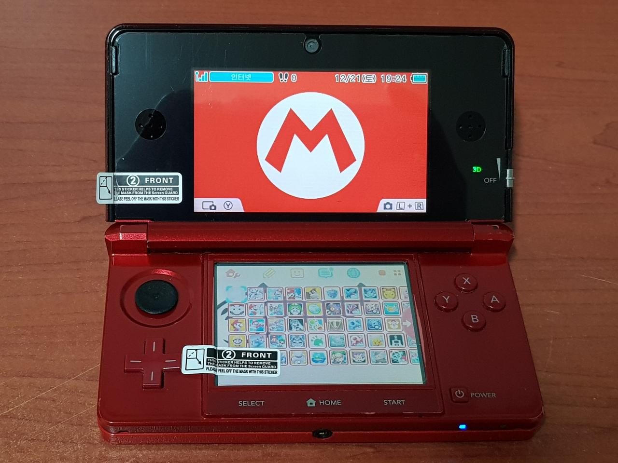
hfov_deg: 67.3
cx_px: 309
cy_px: 232
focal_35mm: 26
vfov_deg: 53.1
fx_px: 464
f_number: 1.7
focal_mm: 4.2
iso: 160
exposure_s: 1/30
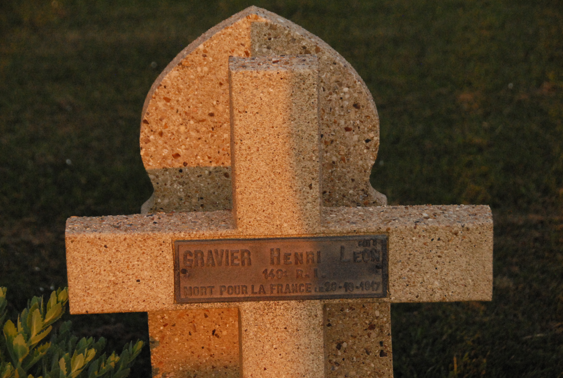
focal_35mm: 112
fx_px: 1763
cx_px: 282
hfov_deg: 18.1
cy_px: 189
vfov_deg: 12.2
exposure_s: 1/800
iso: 1600
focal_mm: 75
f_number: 7.1
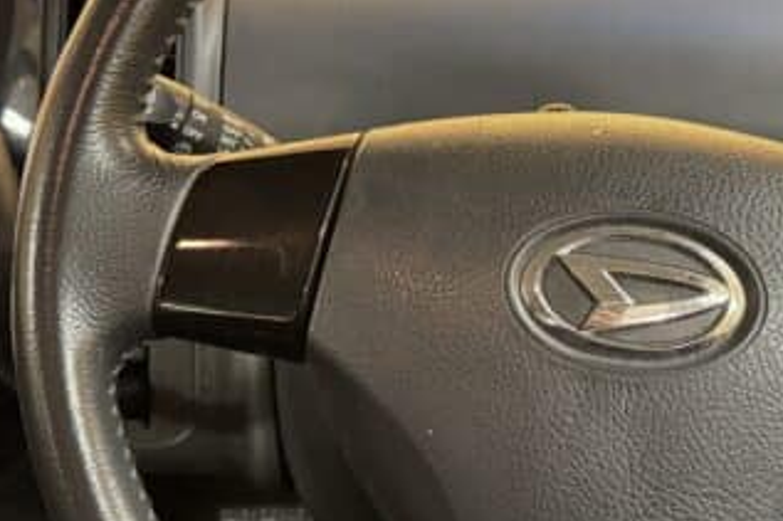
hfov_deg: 31.9
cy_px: 262
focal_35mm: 63
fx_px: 1369
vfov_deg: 21.5
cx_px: 373
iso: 800
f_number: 1.78
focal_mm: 6.76
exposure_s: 1/50
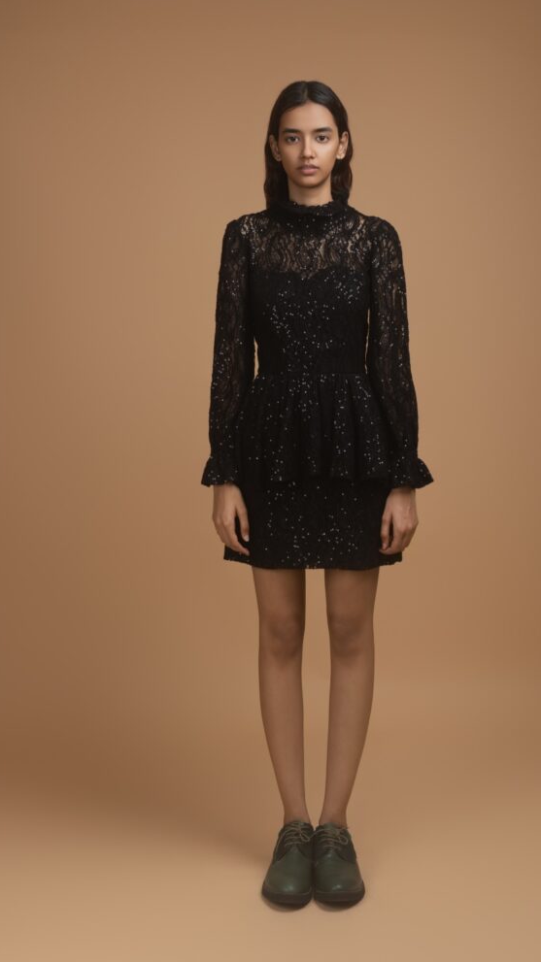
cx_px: 314
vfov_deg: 37.9
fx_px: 1403
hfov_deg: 21.8
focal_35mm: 55
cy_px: 484
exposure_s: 1/125
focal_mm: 52
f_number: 13
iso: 100
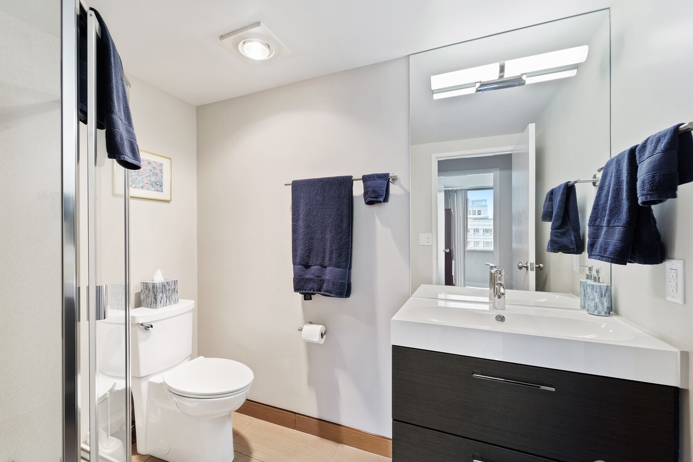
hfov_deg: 100.3
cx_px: 324
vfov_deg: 77.3
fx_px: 289
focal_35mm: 15
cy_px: 241
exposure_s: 1/4
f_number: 8
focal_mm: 14
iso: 200
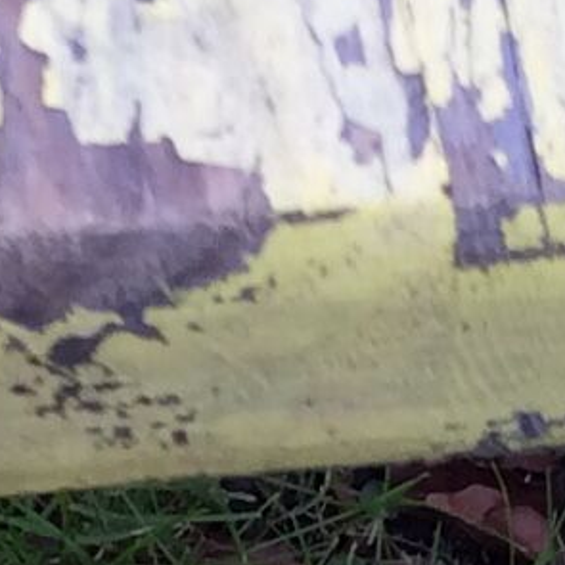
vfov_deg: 6.9
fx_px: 4580
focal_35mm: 248
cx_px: 372
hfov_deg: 7.1
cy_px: 935
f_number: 2.4
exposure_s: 1/132
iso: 32
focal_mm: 3.3
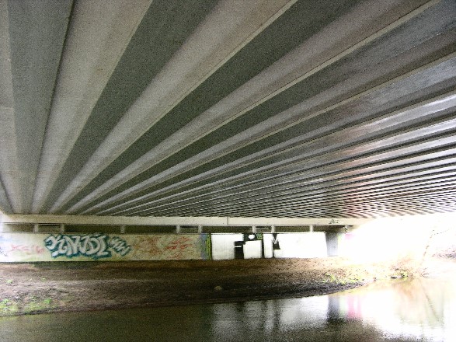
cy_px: 171
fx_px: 461
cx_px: 228
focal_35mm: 35
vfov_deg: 40.7
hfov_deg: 52.6
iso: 160
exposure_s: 1/4.5
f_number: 2.8
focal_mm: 8.9
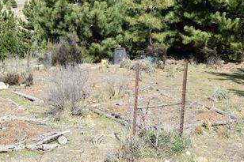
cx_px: 78
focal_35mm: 55
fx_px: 373
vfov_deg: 24.6
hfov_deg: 35.8
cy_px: 70
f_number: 9
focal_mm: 24
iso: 200
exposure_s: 1/320
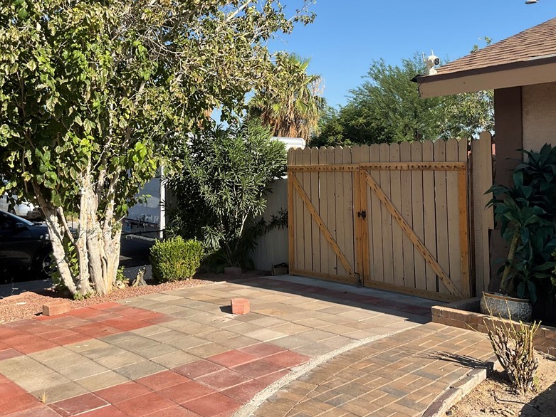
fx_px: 610
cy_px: 167
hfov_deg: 49.0
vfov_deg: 37.6
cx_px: 271
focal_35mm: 38
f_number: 1.8
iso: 25
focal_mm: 3
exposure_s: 1/1377
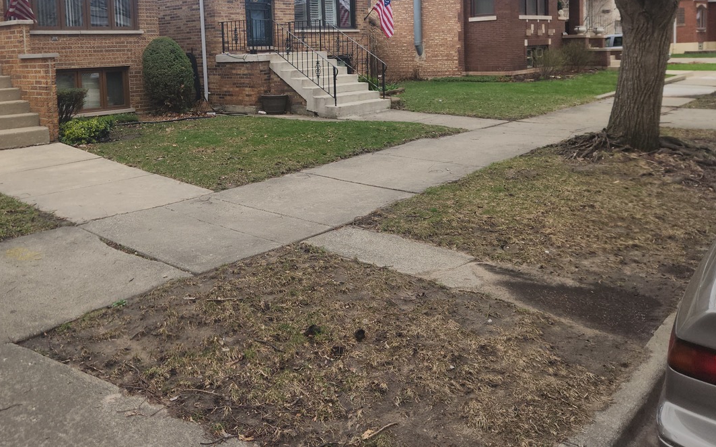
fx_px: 644
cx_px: 286
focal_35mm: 33
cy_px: 85
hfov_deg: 57.7
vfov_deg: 36.9
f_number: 1.8
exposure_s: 1/1047
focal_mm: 5.4
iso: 20
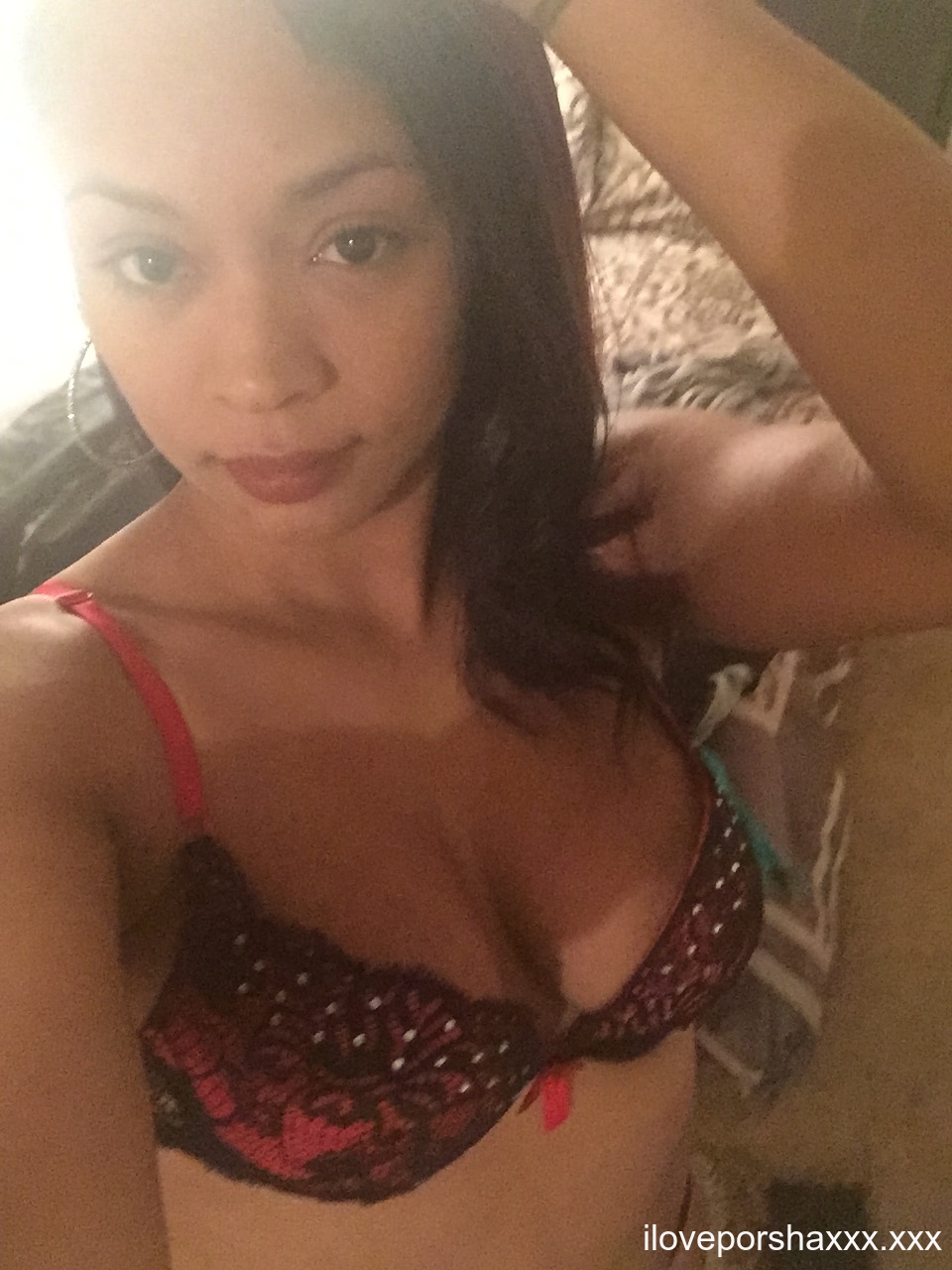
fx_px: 1137
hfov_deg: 45.4
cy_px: 635
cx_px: 476
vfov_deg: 58.4
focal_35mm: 31
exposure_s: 1/15
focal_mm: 2.65
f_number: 2.2
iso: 1000
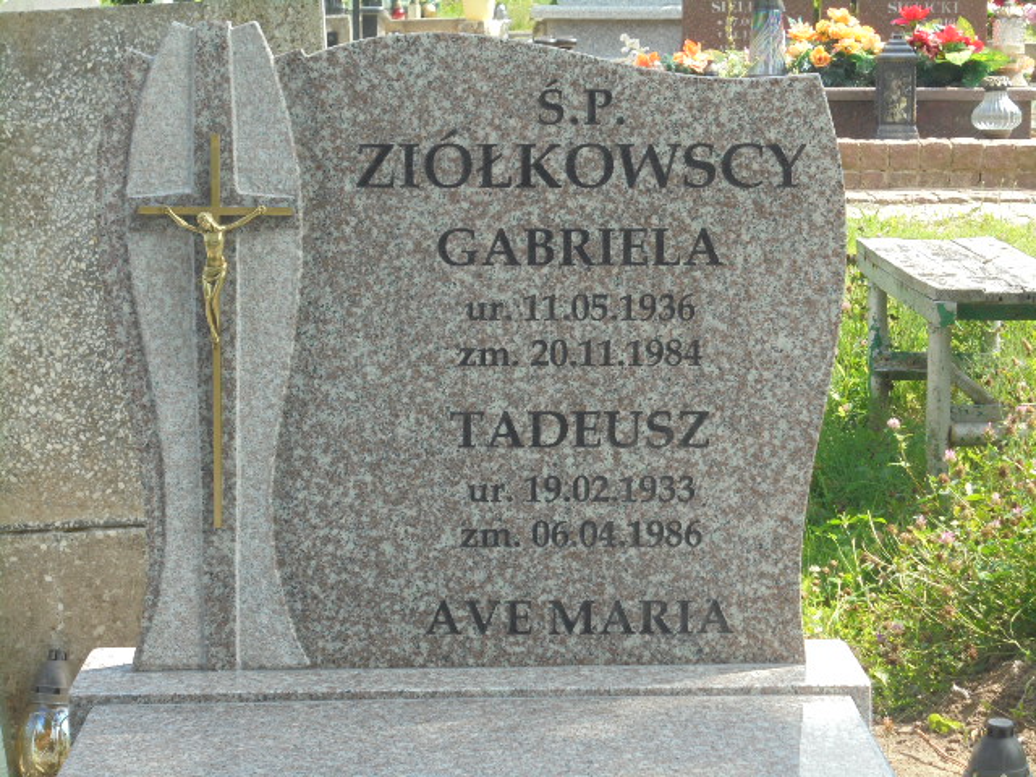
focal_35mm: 83
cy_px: 388
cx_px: 518
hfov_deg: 23.6
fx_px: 2484
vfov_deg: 17.8
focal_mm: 14.9
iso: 100
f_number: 6.7
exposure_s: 1/100
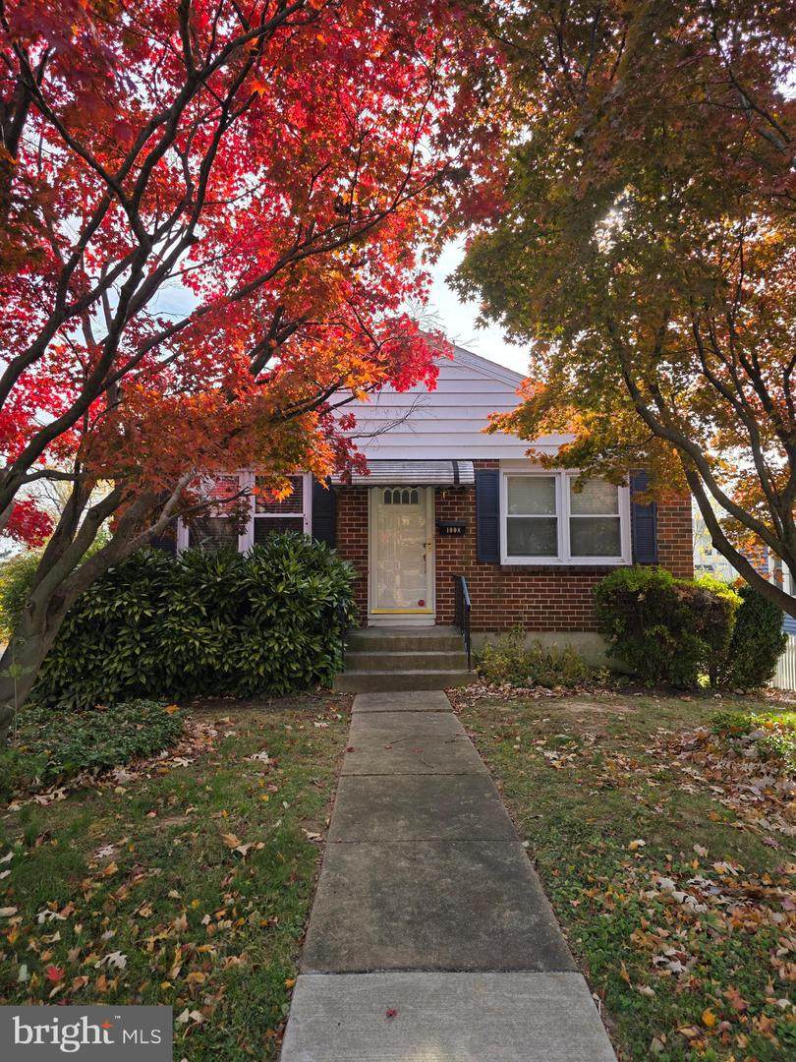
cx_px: 398
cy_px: 531
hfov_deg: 58.9
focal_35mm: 23
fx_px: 705
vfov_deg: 73.9
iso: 80
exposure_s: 1/2321
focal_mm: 6.3
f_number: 1.7
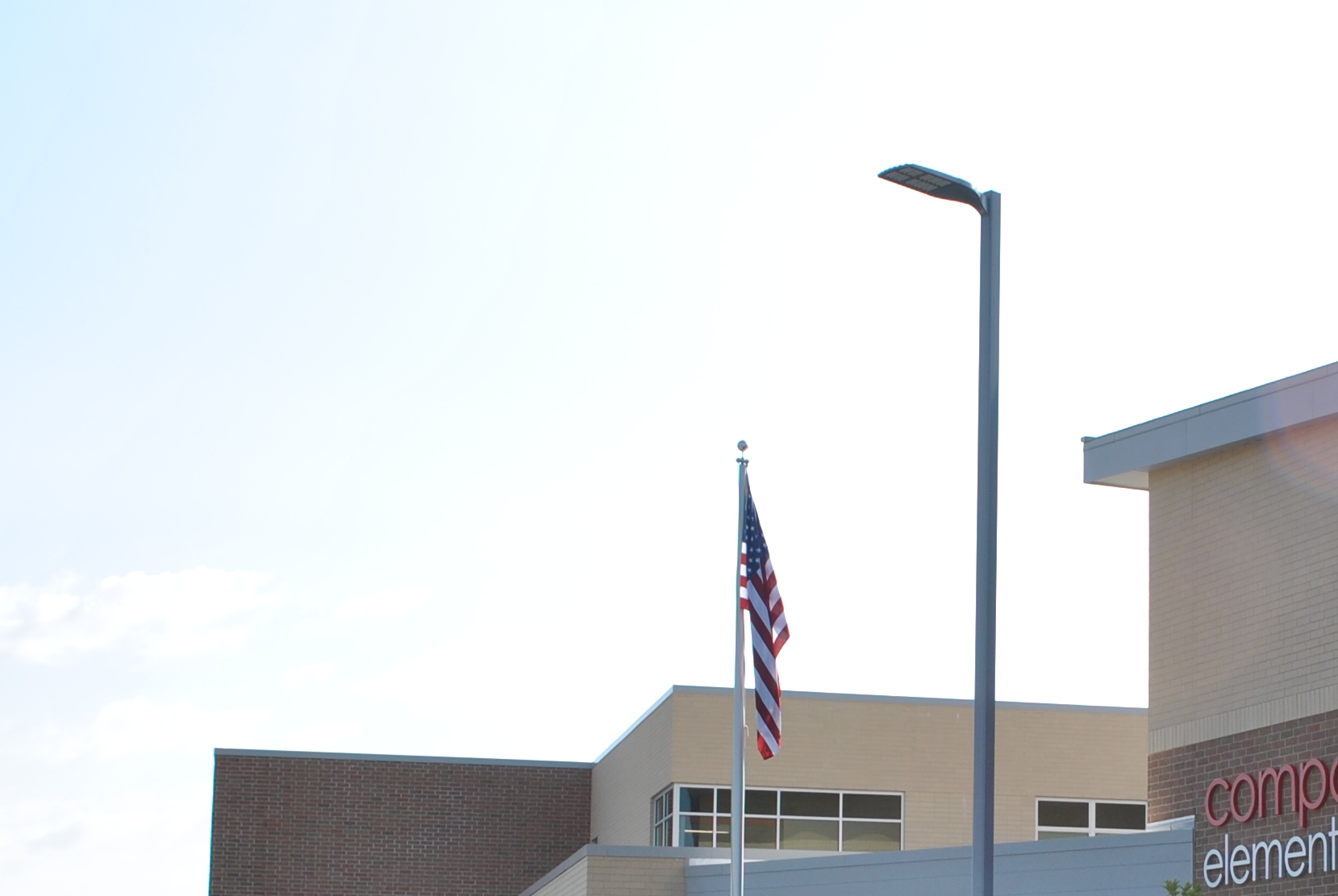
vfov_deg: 19.2
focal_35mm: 70
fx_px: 2605
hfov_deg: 28.4
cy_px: 815
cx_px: 1002
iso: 100
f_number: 8
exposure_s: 1/250
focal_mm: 20
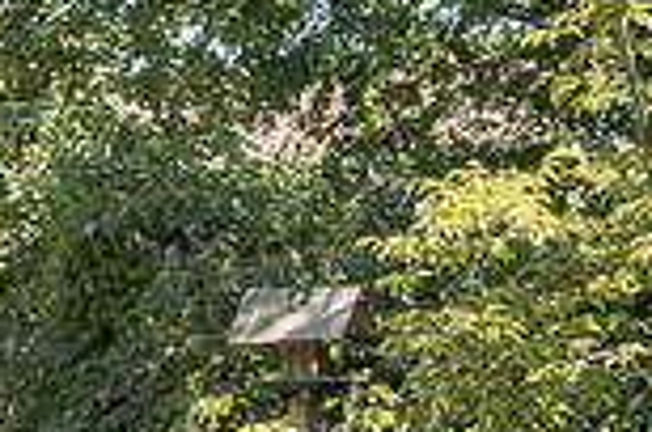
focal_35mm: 120
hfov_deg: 16.3
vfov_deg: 11.3
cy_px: 341
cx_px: -148
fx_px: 2169
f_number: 8
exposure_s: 1/125
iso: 200
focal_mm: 12
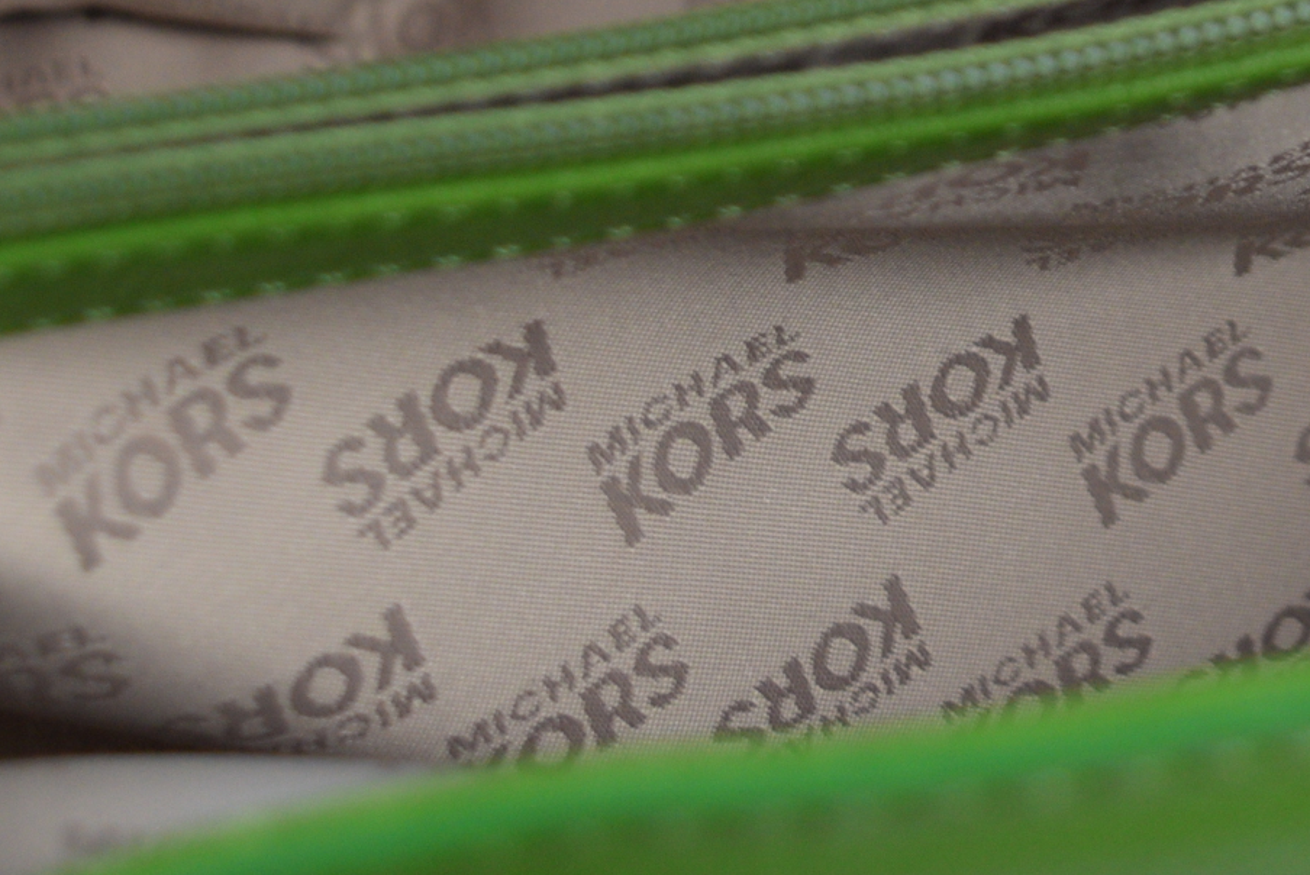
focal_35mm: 139
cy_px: -155
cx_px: 1387
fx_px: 5061
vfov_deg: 9.8
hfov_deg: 14.5
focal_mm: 28
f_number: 4.5
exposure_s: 1/100
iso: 400
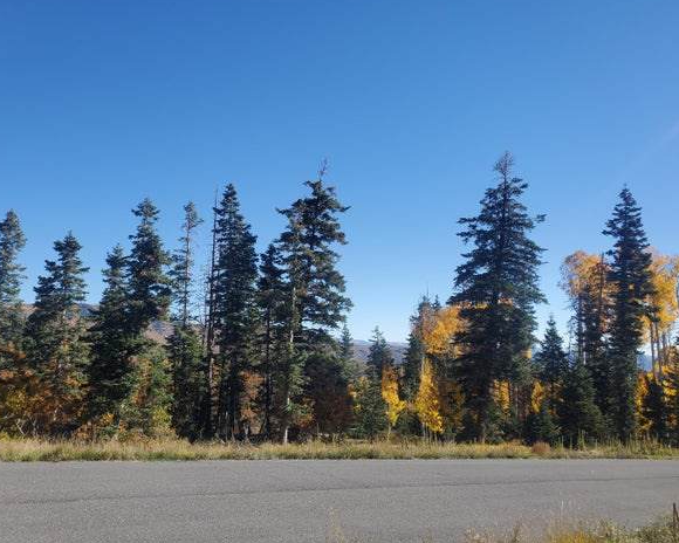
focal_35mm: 28
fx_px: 563
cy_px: 264
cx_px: 344
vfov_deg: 51.5
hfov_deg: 62.2
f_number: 2.4
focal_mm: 4.3
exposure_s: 1/1229
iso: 50
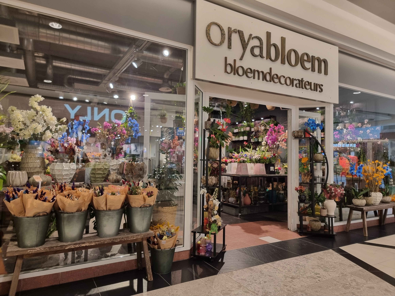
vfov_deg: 56.8
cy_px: 148
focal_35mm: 24
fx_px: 274
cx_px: 198
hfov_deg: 71.6
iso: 125
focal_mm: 6.7
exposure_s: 1/100
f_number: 1.8
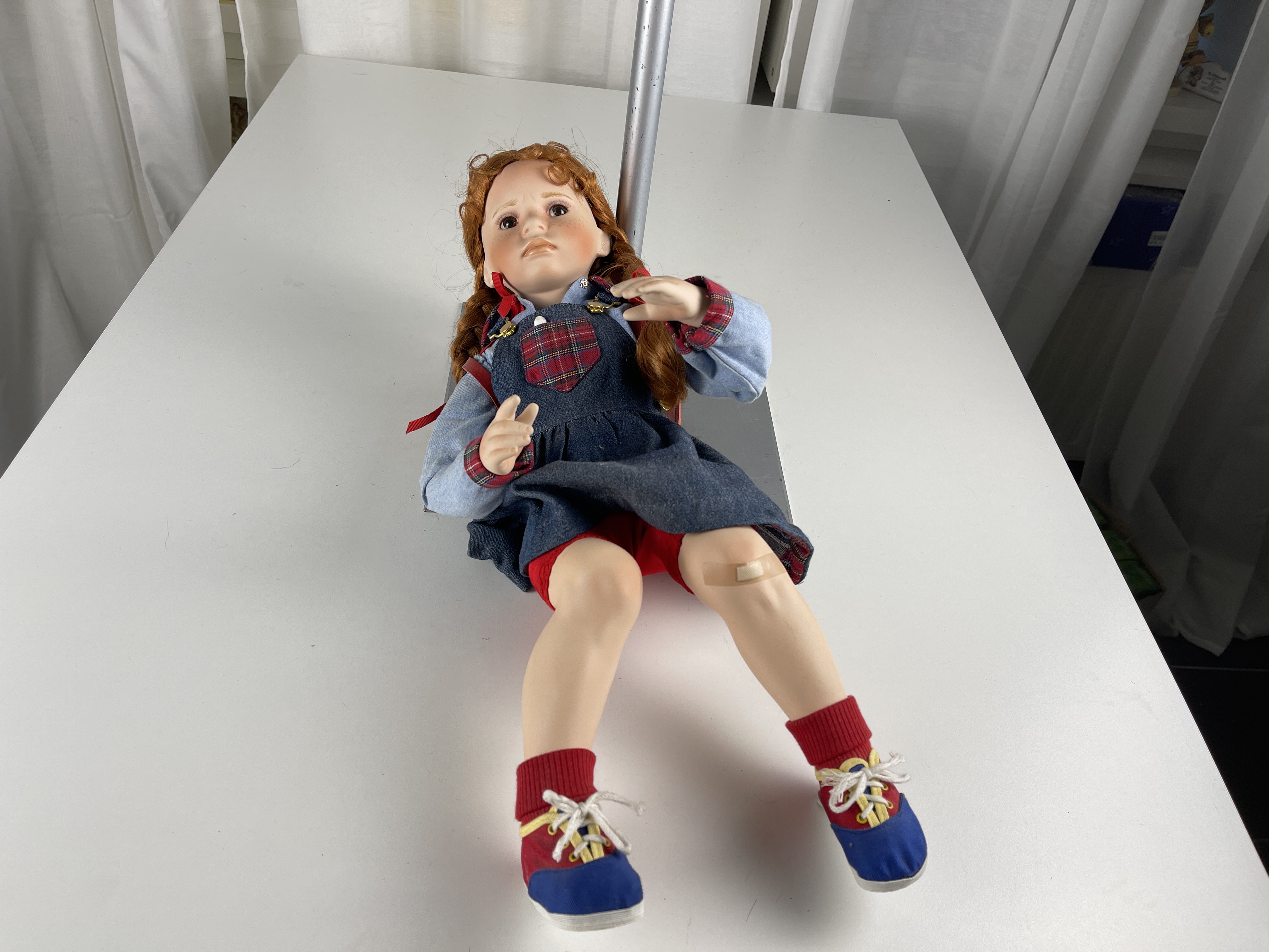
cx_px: 634
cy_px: 476
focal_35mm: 25
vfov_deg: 54.9
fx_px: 916
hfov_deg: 69.4
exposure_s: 1/127
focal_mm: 5.1
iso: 32
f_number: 1.6
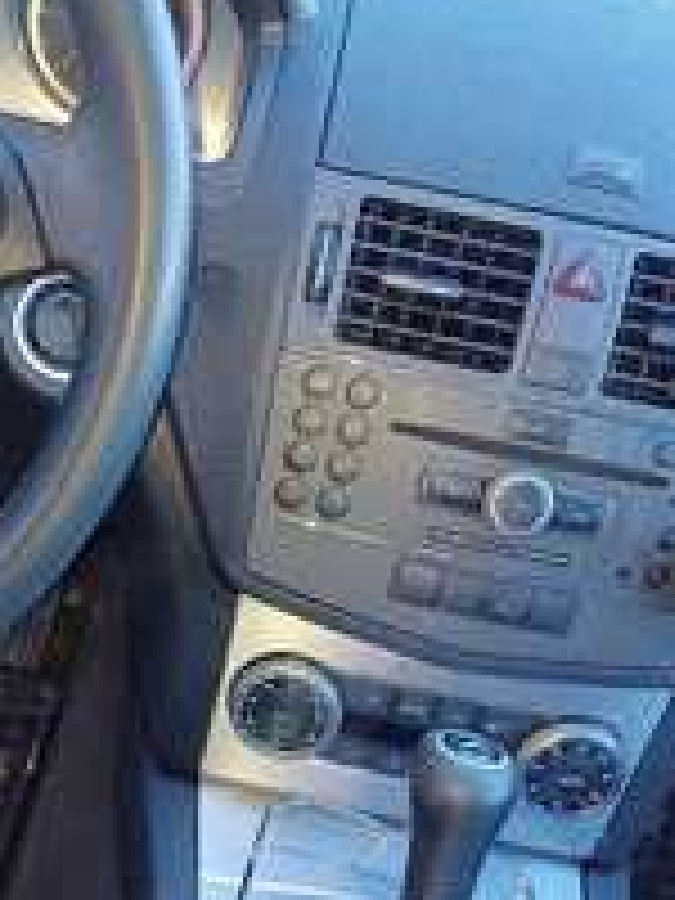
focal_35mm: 50
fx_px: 1300
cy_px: 698
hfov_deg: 28.4
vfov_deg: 37.1
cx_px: 126
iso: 320
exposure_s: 1/50
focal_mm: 4.6
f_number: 1.8
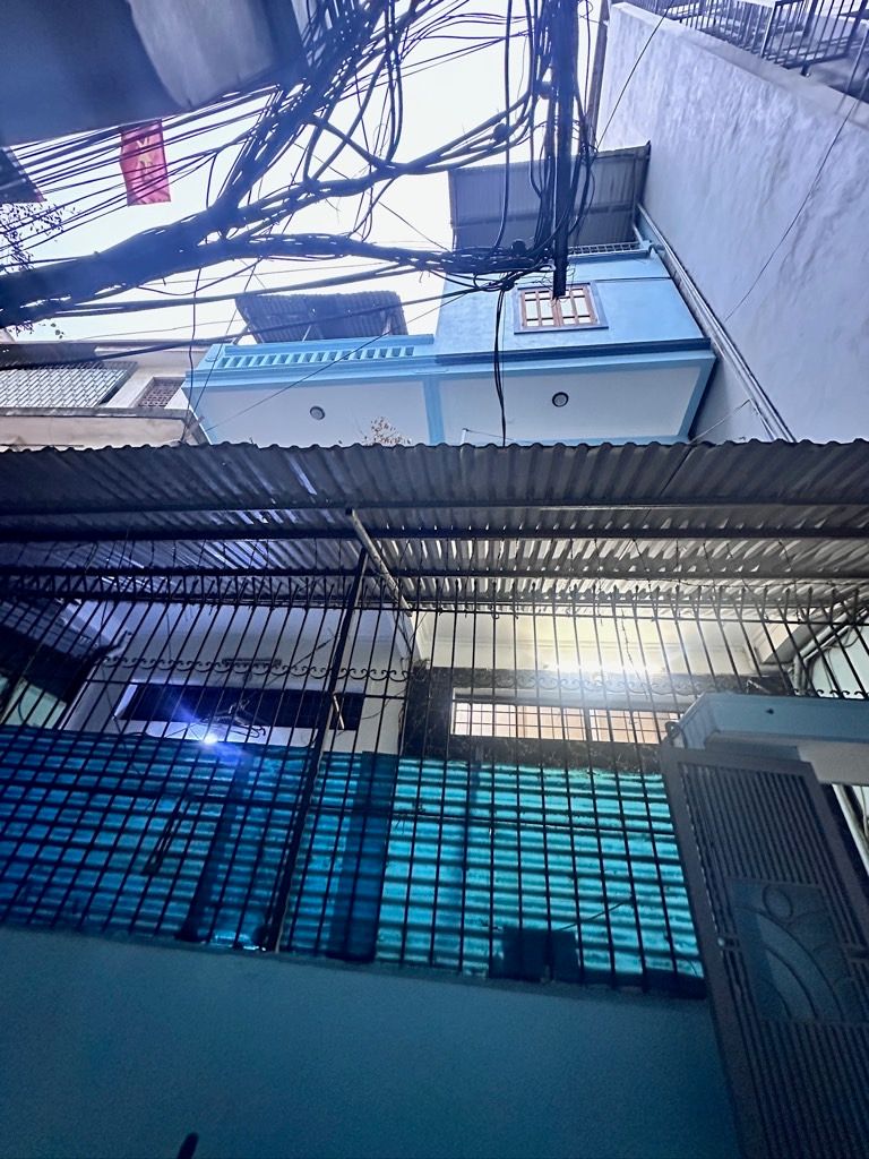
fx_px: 469
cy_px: 580
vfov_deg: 102.1
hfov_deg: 85.7
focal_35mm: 14
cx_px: 434
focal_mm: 2.22
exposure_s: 1/41
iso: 1250
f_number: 2.2
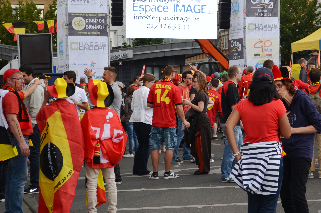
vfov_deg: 13.6
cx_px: 238
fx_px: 890
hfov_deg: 20.3
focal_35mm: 100
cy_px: 75
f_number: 5.3
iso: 140
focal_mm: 44
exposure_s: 1/200
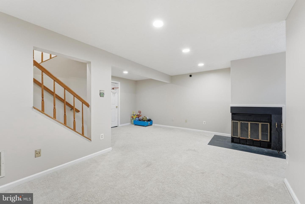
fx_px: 119
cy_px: 102
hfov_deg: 104.2
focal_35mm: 14
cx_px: 152
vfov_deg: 81.3
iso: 400
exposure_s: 1/160
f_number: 11
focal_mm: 14
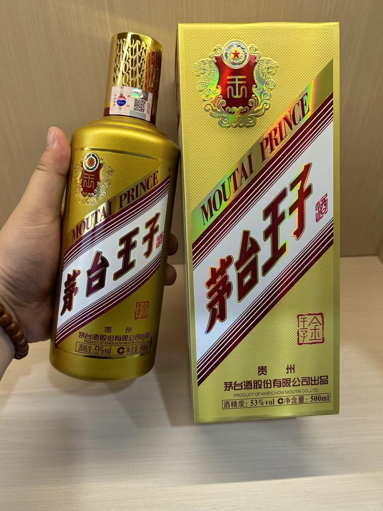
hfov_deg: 53.1
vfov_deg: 67.3
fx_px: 384
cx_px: 192
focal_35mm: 26
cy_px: 256
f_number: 1.5
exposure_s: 1/100
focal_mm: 5.7
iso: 125
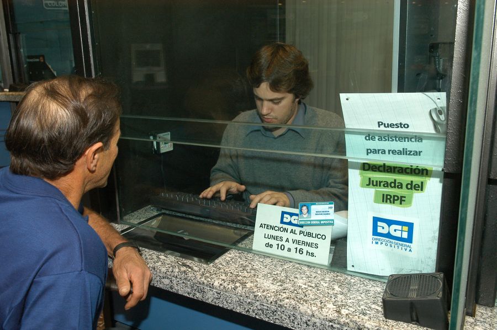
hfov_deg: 62.0
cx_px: 248
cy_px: 165
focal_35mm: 30
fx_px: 414
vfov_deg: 43.5
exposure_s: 1/80
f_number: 6.3
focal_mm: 20
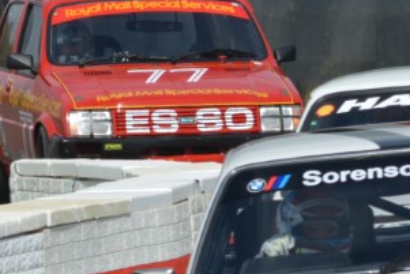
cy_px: 262
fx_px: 8750
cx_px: 336
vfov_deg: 1.8
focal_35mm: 768
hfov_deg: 2.7
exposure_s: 1/500
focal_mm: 220
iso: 400
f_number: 16
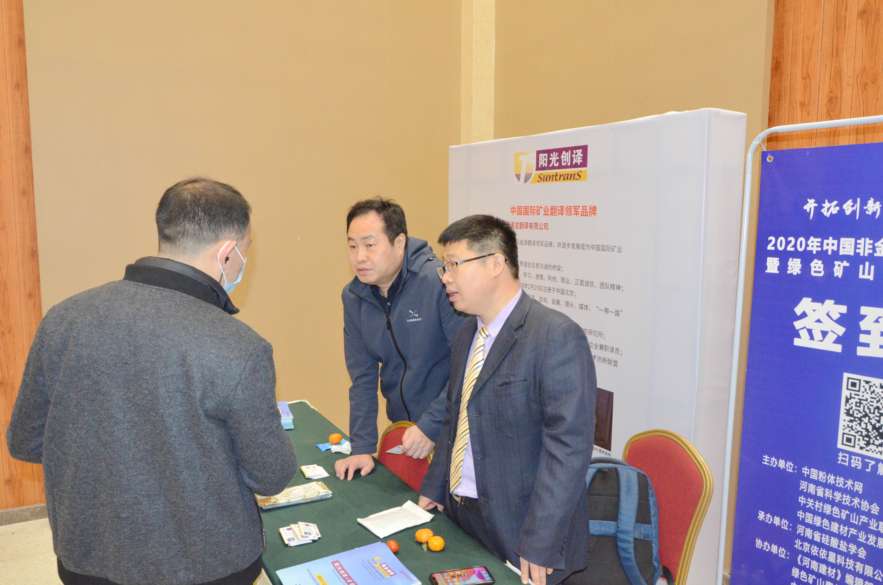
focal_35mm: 27
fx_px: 661
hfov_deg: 67.5
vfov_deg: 47.7
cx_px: 442
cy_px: 292
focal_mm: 18
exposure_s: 1/60
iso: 3200
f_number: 7.1
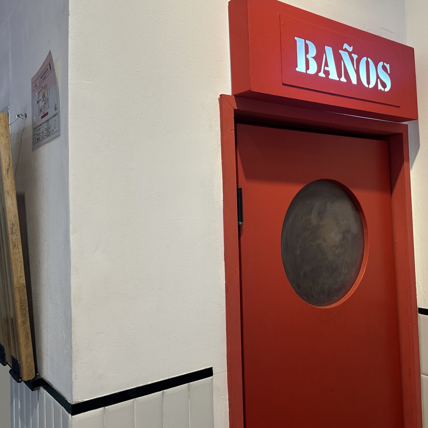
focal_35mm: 34
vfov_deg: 48.4
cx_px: 305
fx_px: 476
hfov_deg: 47.2
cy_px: 192
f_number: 1.78
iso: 125
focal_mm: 6.86
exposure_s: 1/100
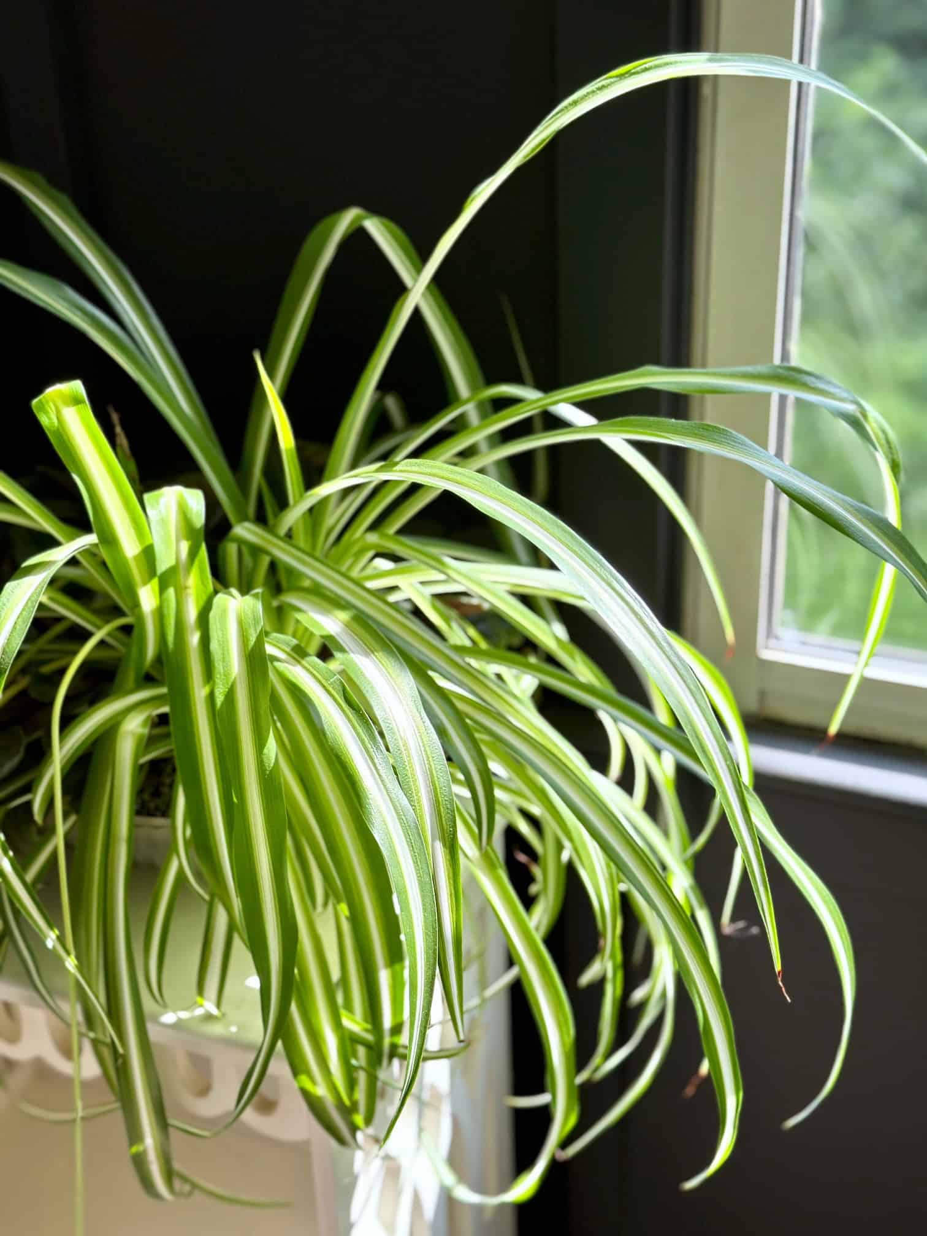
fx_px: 1714
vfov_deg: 39.7
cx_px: 464
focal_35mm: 48
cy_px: 618
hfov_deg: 30.3
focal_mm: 6.9
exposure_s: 1/638
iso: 80
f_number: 1.8
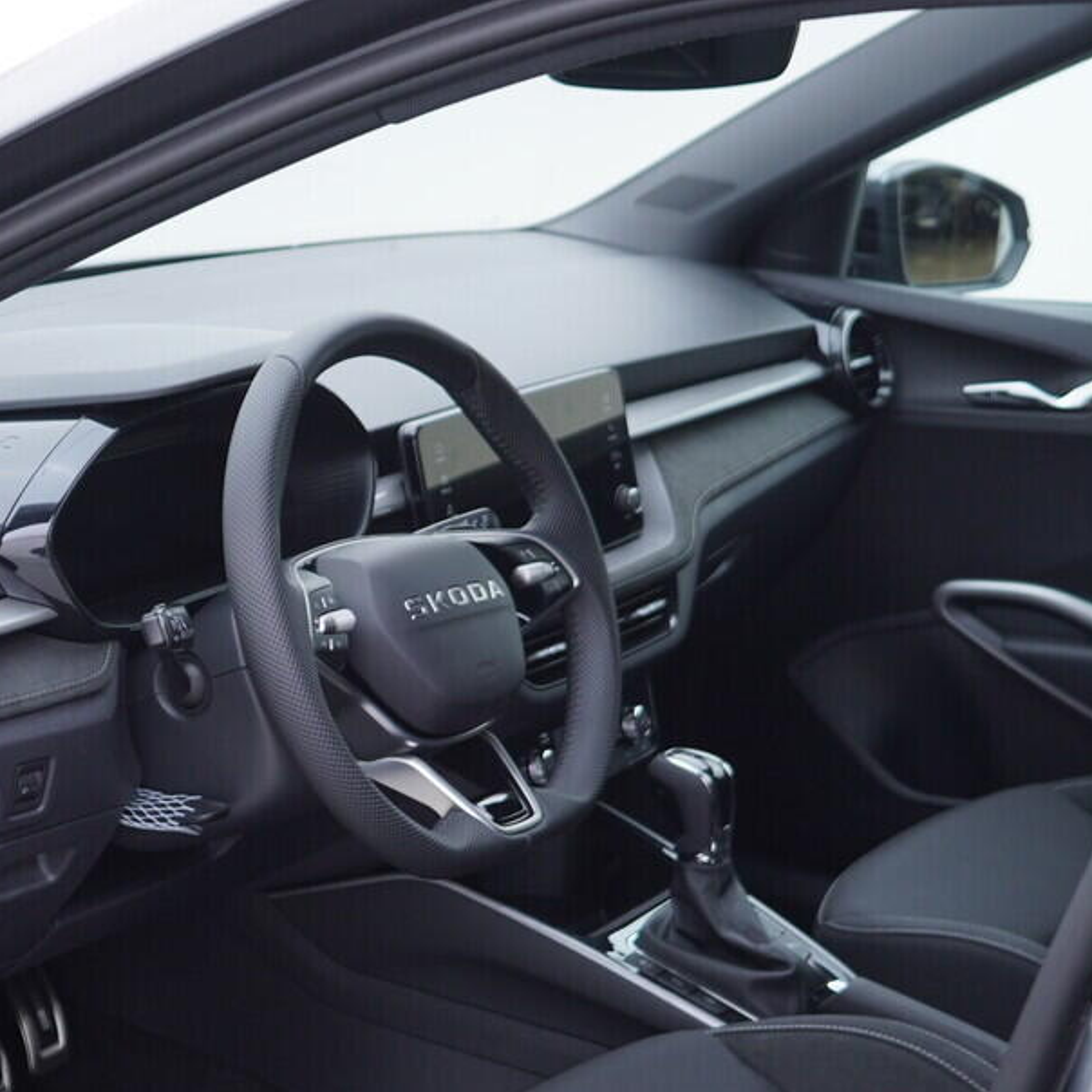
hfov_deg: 23.2
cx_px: 159
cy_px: 765
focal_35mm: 73
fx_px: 2605
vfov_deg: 23.5
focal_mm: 24
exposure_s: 1/40
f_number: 2.8
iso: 125
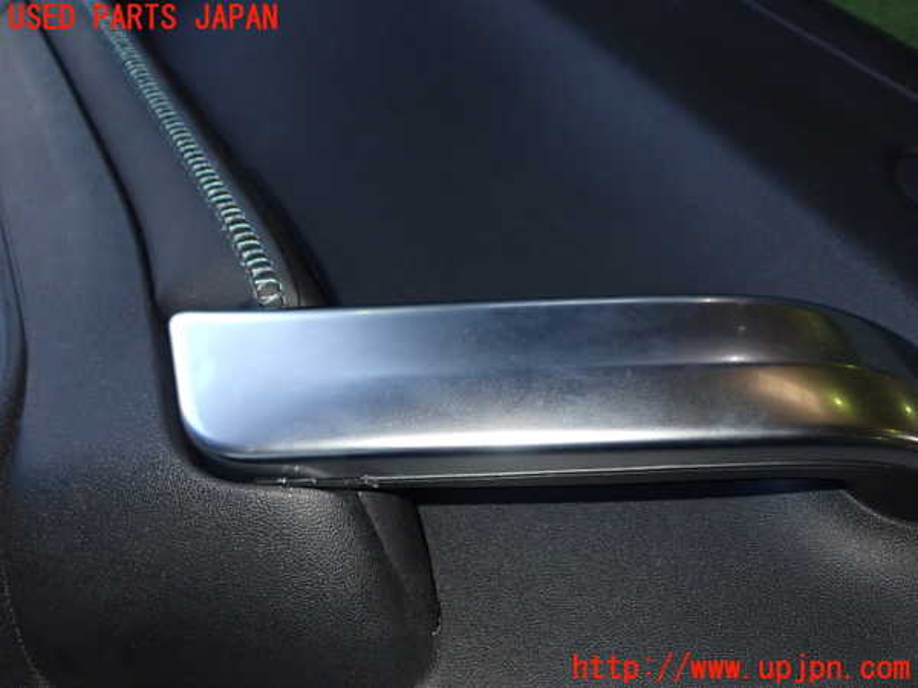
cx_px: 459
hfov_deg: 49.0
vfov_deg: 37.7
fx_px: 1008
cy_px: 344
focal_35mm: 38
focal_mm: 6.83
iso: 400
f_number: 8
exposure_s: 1/40
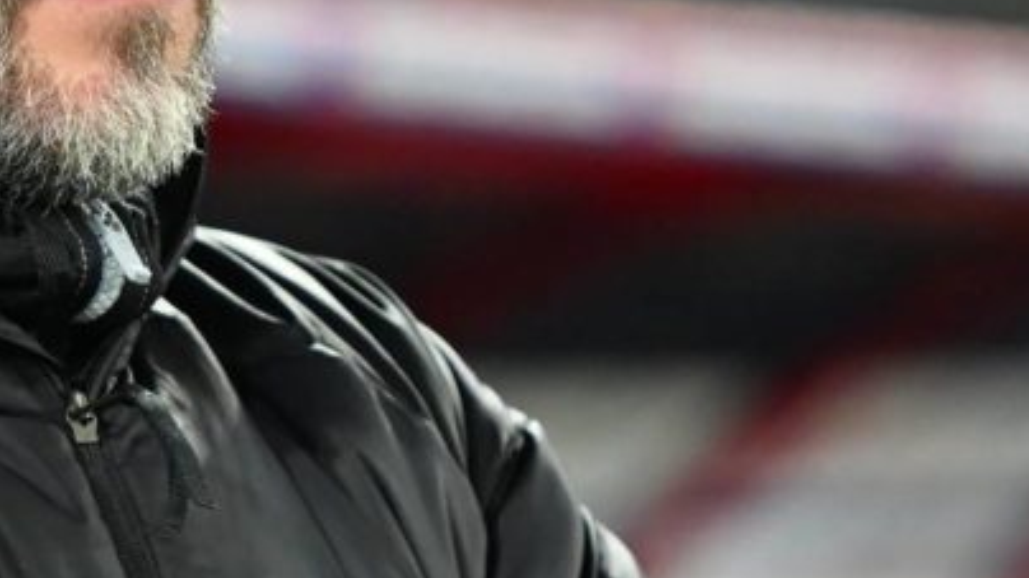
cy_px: -160
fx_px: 16285
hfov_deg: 3.6
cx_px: -3
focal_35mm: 597
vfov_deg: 2.0
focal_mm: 150
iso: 2500
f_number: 2.8
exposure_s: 1/1000
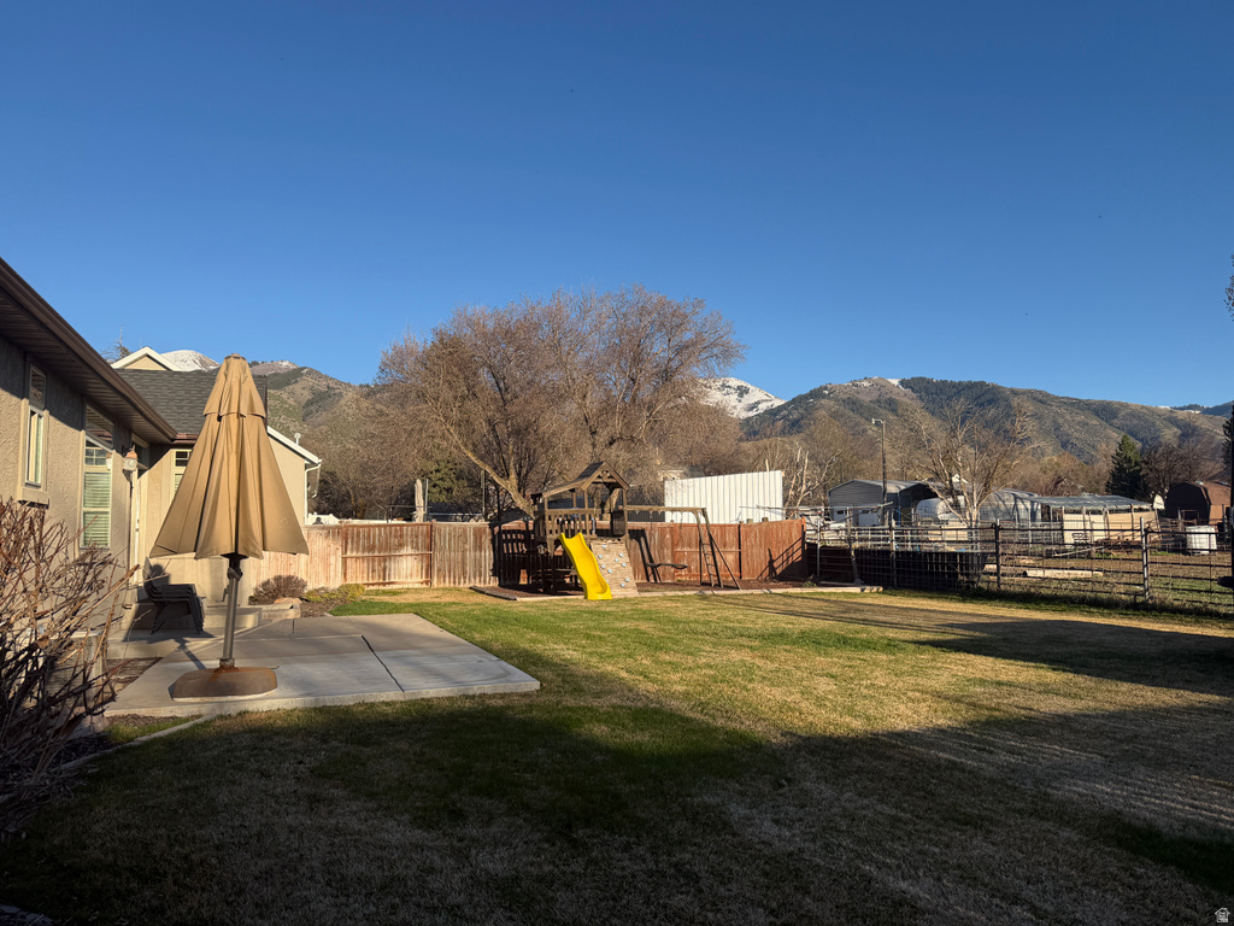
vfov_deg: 56.8
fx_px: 856
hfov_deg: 71.6
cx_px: 617
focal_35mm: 24
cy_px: 463
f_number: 1.78
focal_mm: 6.76
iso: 100
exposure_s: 1/3953
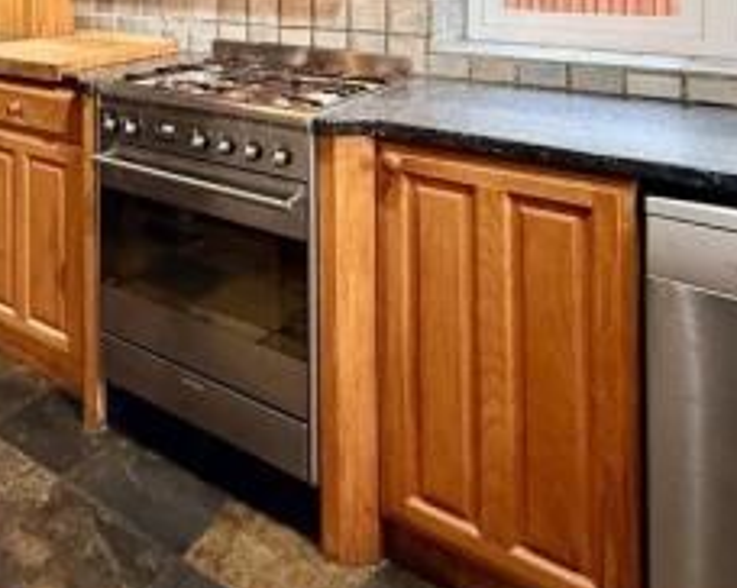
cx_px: 86
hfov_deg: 46.9
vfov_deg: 36.1
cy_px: -53
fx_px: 763
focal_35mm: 35
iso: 320
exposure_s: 1/50
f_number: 2.2
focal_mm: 2.22
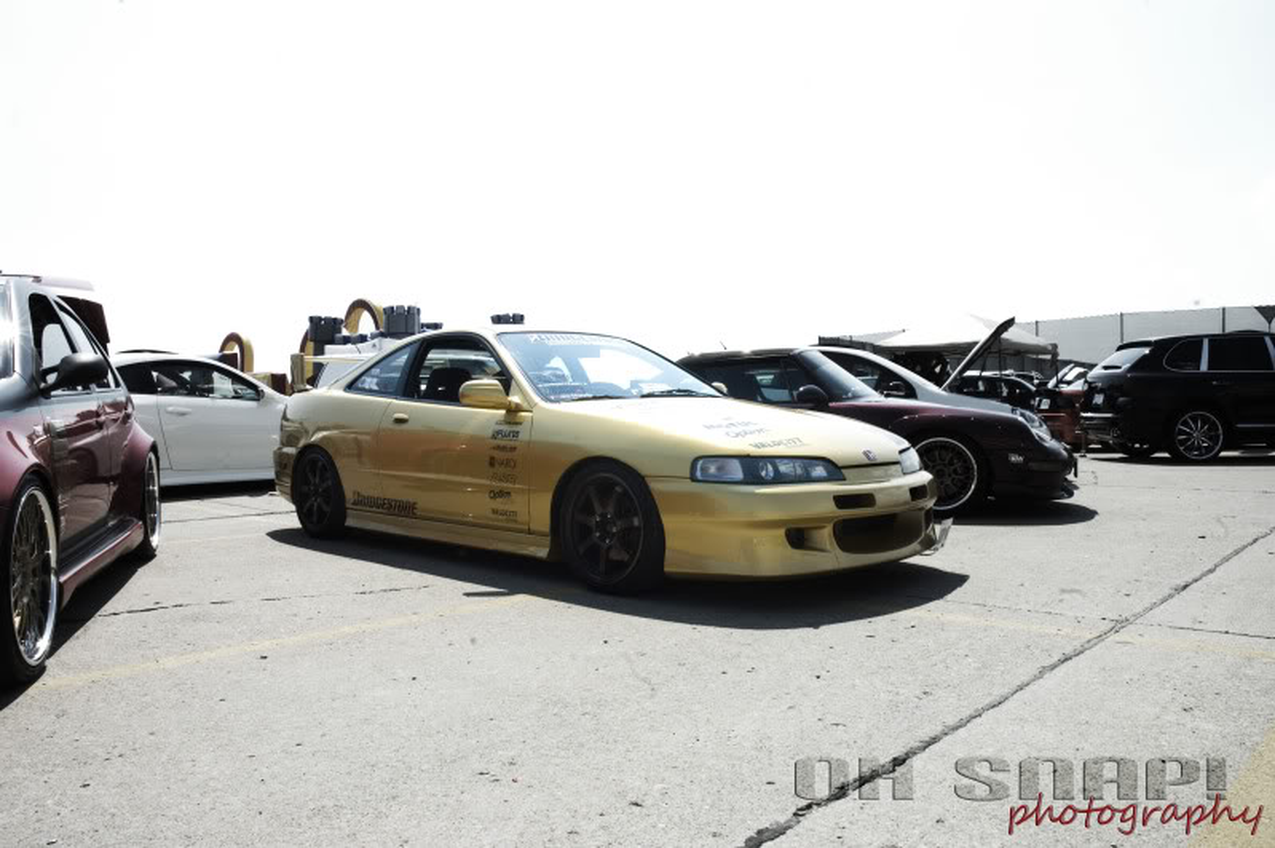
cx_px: 638
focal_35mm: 27
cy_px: 424
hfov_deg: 67.4
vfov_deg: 47.8
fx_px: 955
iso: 400
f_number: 20
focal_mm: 18
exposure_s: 1/125
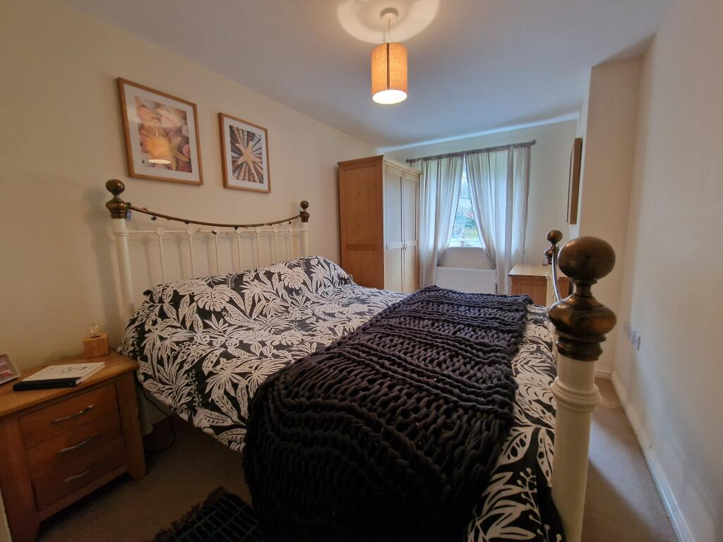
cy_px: 271
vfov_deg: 89.9
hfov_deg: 106.2
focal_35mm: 13
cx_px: 362
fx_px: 272
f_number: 2.2
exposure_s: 1/33
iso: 320
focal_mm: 2.2
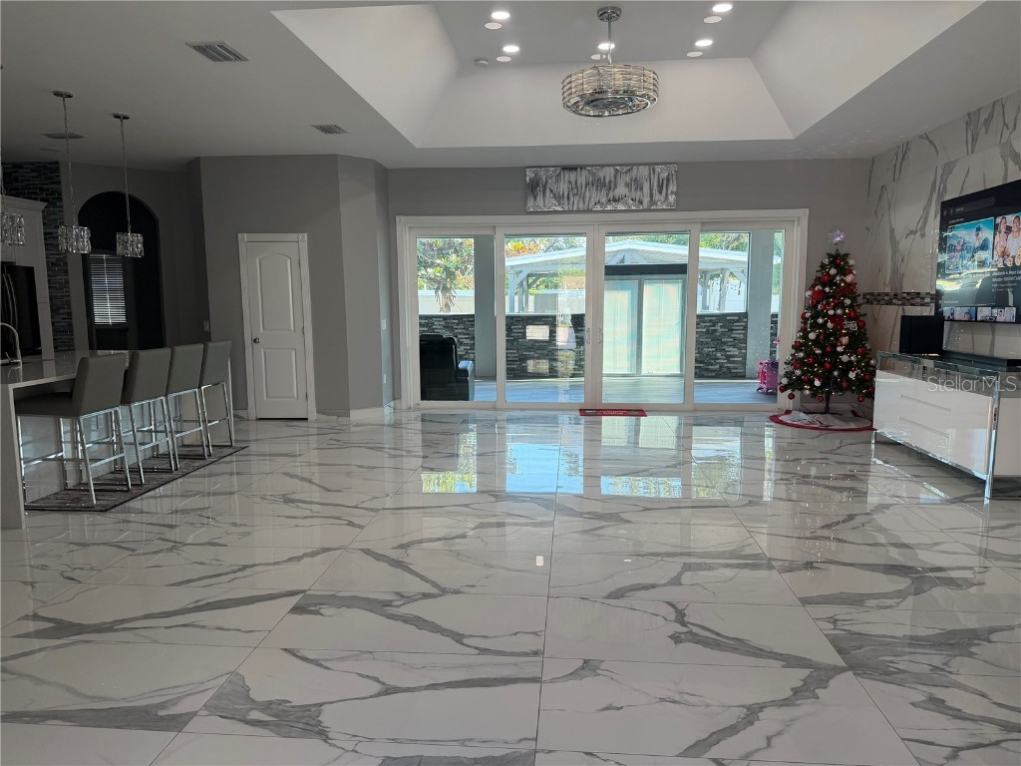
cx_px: 510
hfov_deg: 71.6
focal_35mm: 24
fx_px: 708
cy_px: 383
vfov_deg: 56.8
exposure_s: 1/166
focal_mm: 6.76
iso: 100
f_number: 1.78
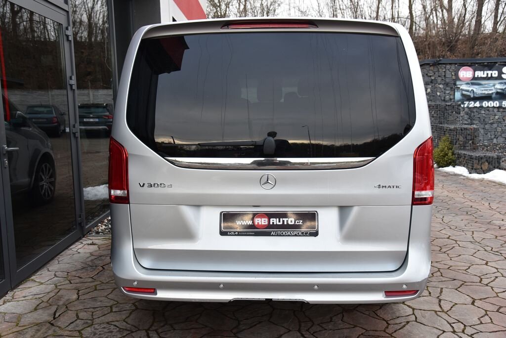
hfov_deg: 54.4
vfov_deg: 37.9
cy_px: 169
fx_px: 492
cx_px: 253
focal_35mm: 35
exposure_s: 1/125
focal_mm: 35
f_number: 5.6
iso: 500
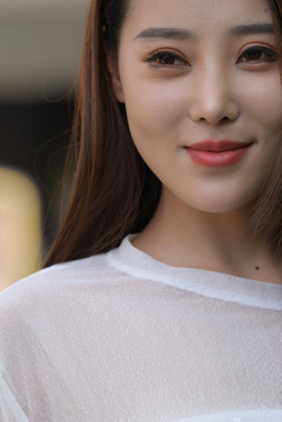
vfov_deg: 6.5
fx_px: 3746
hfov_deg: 4.3
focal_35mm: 319
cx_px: 160
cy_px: 253
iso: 125
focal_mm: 180
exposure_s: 1/400
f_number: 4.5
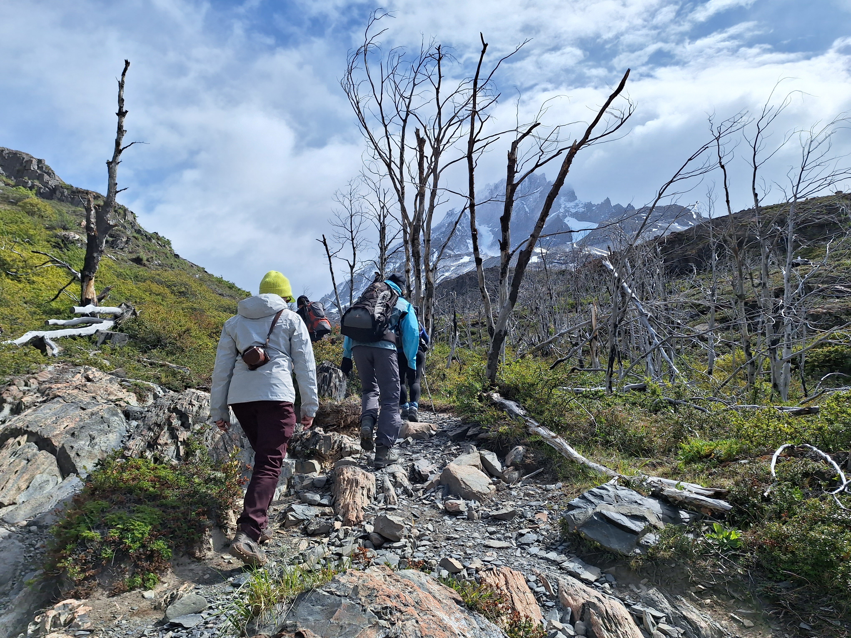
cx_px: 426
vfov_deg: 58.9
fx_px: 565
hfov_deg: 73.9
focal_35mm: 23
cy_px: 319
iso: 40
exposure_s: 1/5376
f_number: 1.8
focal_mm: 5.54
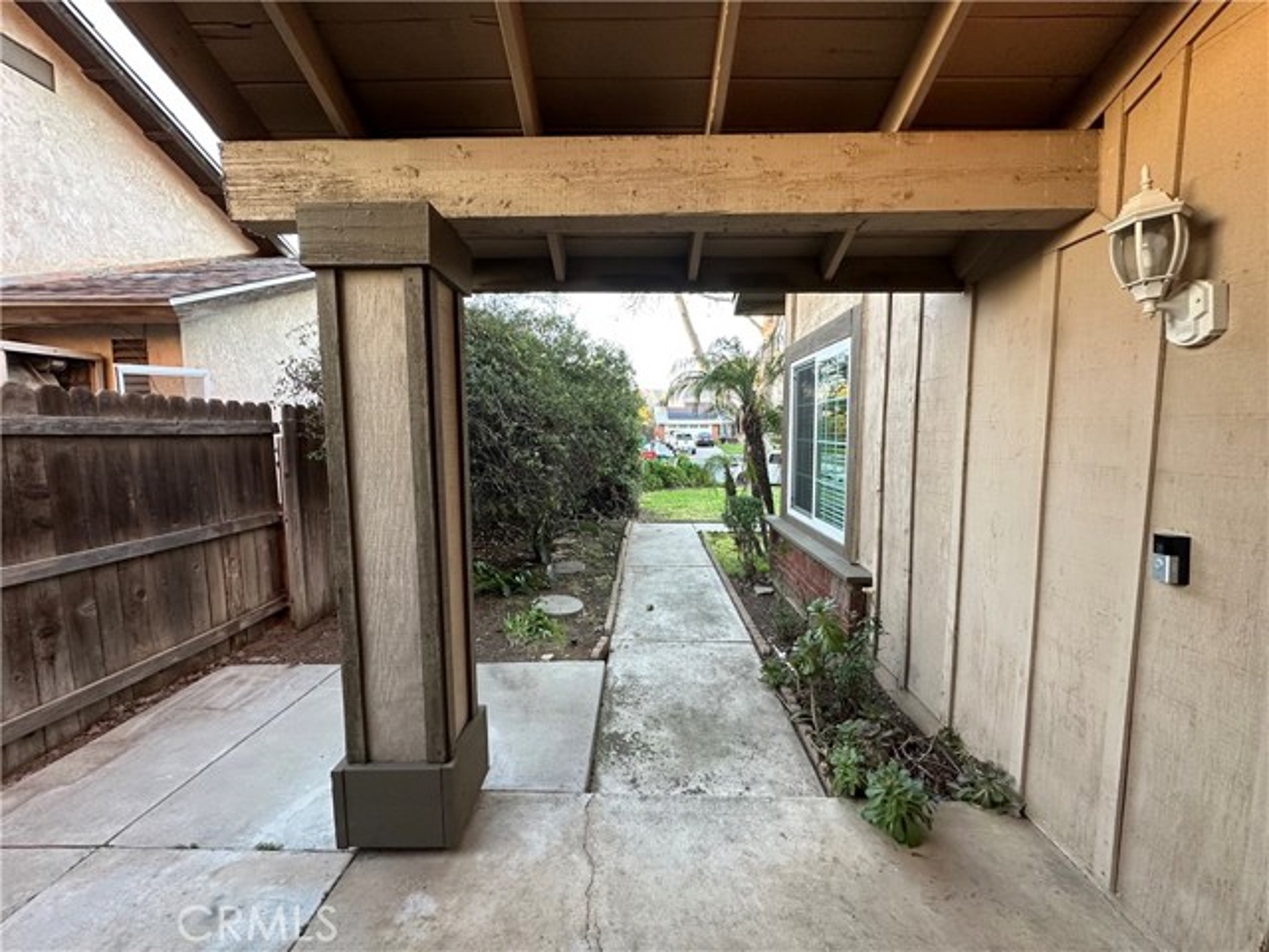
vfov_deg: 85.7
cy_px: 476
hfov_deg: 102.1
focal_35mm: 14
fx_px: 513
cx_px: 634
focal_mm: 2.22
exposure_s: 1/120
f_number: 2.2
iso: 250
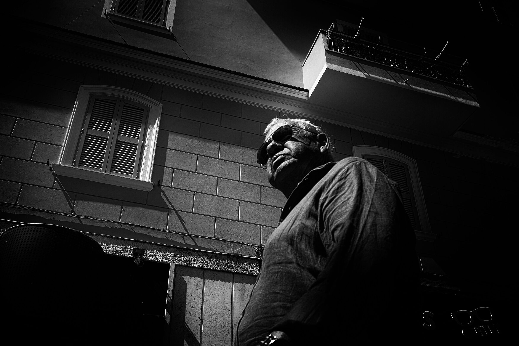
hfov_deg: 54.4
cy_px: 173
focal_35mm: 35
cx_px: 260
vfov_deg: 37.9
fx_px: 505
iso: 800
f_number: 11
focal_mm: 35
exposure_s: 1/1600
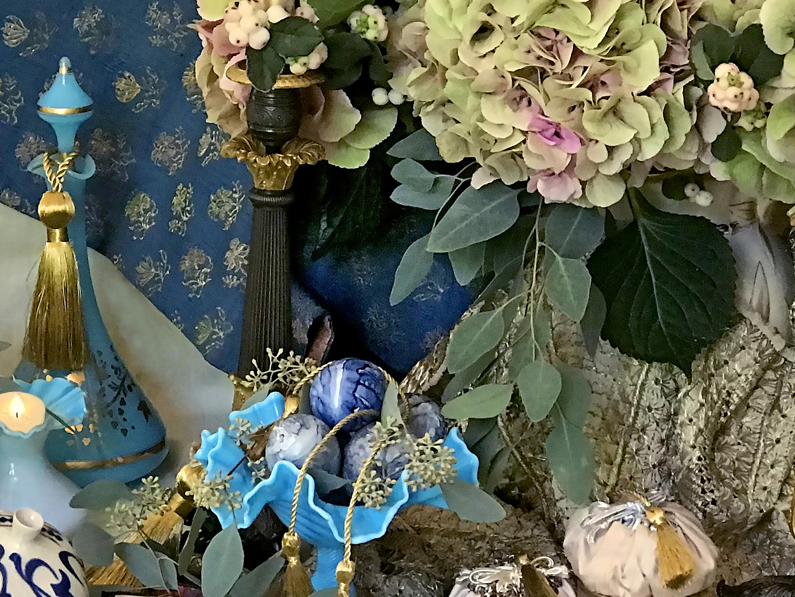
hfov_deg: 14.2
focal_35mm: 138
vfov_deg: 10.7
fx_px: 3170
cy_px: 247
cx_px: 190
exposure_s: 1/50
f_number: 2.8
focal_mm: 6.6
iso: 200
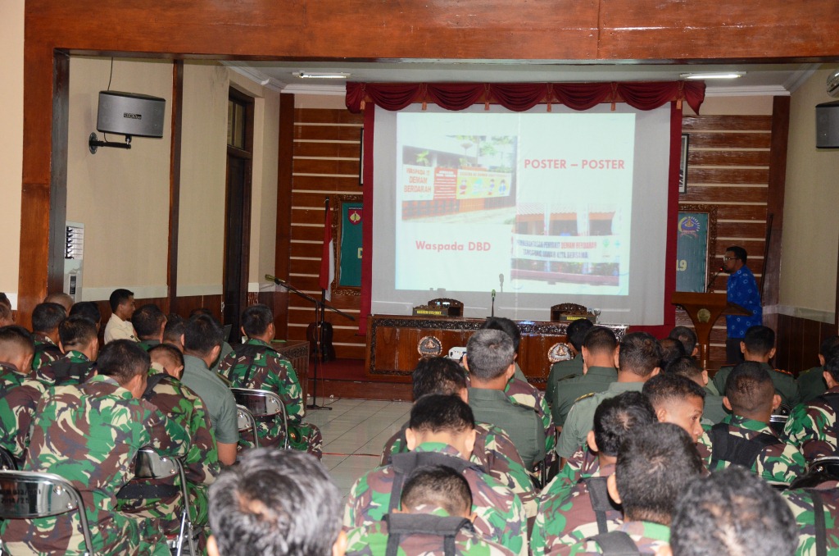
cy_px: 278
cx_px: 420
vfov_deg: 25.6
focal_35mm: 52
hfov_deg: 37.9
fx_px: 1221
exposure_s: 1/50
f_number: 5
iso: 1250
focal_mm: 35
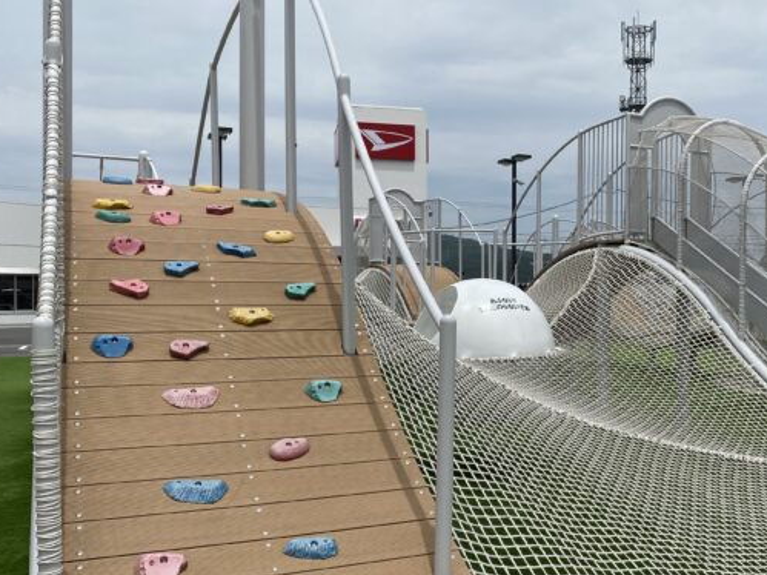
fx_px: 886
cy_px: 332
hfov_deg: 46.0
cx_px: 518
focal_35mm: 40
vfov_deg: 35.9
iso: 32
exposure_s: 1/6061
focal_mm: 4.25
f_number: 1.8
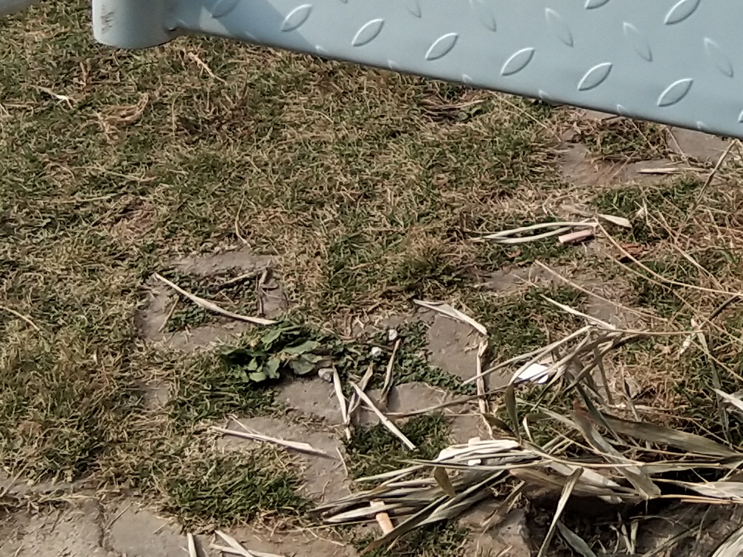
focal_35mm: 128
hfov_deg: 15.0
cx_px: 844
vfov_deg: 11.3
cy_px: -187
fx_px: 2747
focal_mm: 3.69
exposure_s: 1/249
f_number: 2.2
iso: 50
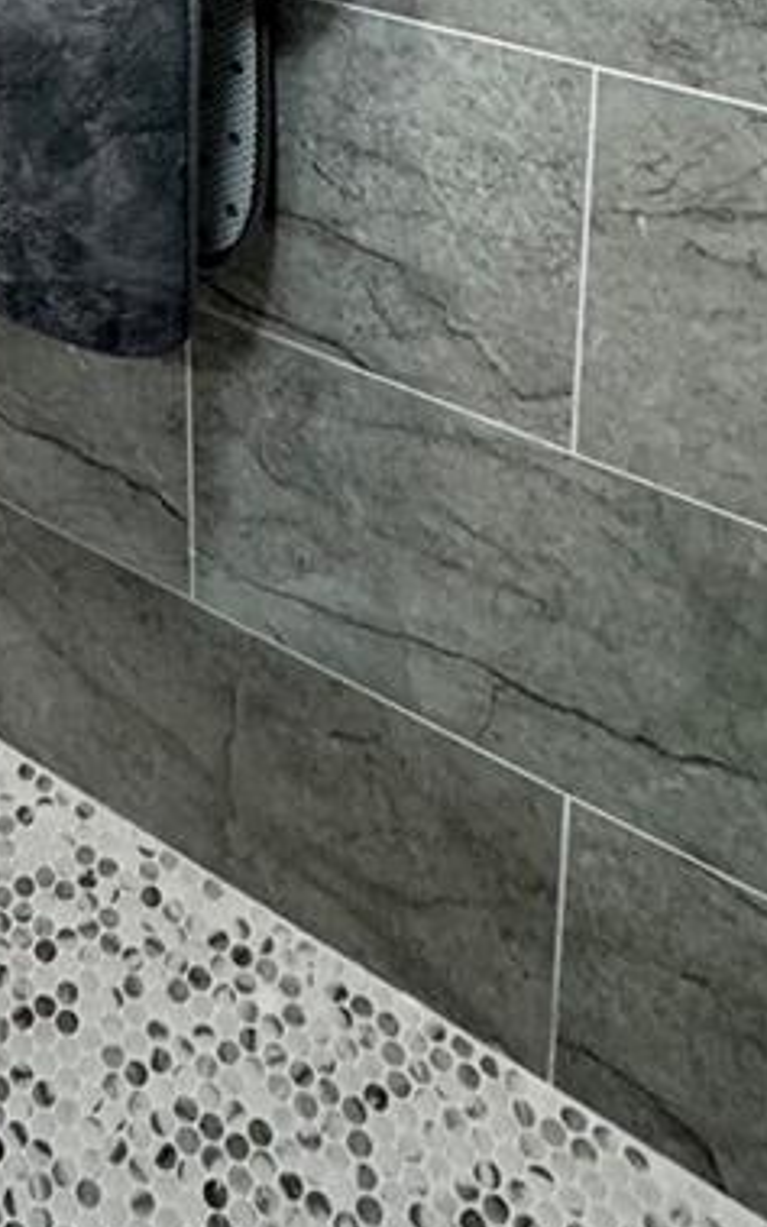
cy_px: -359
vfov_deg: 32.4
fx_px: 1571
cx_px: -194
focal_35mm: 47
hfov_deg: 24.4
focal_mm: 2.22
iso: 250
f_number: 2.2
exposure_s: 1/120
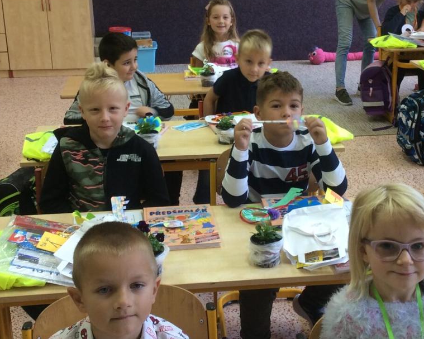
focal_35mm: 55
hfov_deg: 34.1
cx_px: 231
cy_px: 154
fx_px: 690
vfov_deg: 27.6
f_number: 2.4
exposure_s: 1/25
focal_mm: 3.3
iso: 40
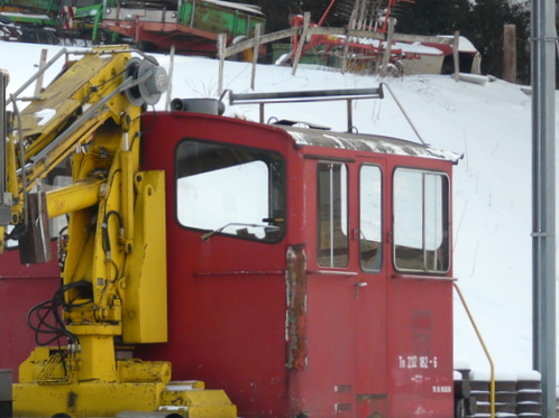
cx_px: 39
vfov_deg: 6.2
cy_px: 305
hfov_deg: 8.2
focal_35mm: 241
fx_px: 3890
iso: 100
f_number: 4
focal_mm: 19.7
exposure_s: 1/125
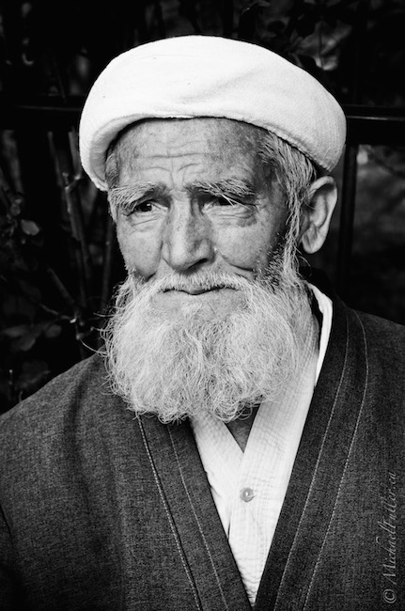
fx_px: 1270
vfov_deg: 27.0
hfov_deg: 18.1
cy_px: 306
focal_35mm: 75
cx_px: 202
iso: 220
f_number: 4.5
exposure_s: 1/200
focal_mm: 50
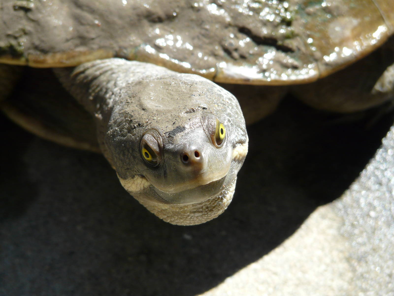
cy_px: 148
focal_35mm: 331
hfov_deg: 6.0
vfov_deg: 4.5
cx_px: 197
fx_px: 3767
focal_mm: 54.4
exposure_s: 1/250
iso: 100
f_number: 4
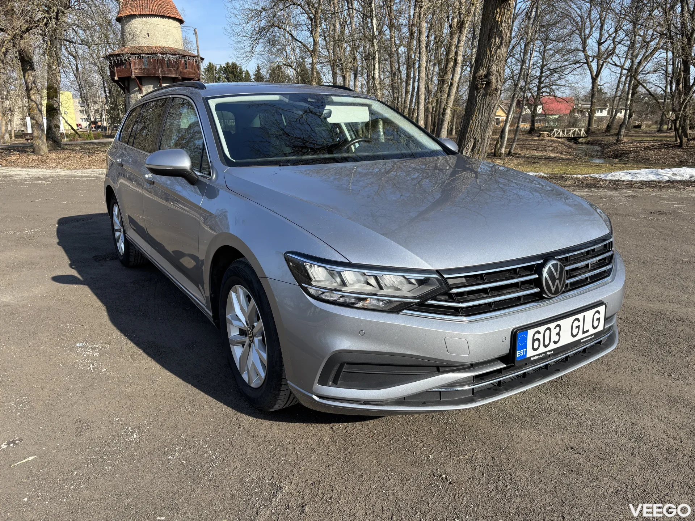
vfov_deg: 53.1
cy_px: 260
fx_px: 522
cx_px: 348
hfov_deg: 67.3
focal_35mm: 26
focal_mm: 5.96
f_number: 1.6
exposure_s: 1/1543
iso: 50
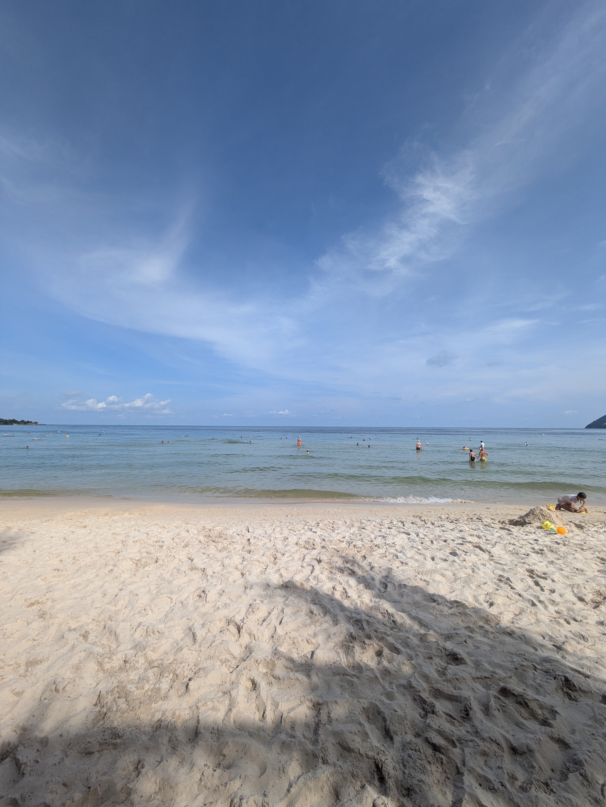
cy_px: 404
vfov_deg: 102.0
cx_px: 303
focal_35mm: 14
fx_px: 327
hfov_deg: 85.7
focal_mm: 1.83
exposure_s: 1/2188
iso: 55
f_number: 2.2
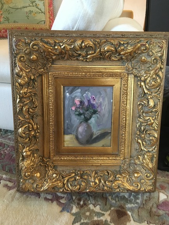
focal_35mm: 29
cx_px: 84
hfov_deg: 48.2
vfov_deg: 61.7
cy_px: 112
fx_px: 189
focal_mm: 4.15
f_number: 2.2
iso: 200
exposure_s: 1/24
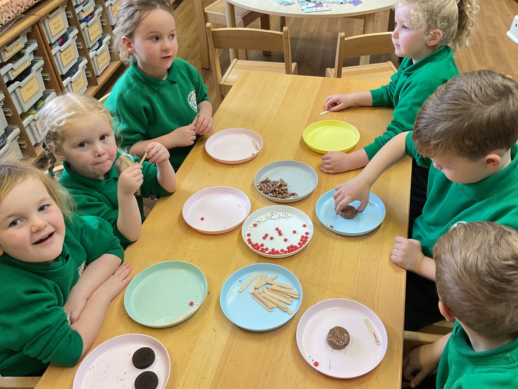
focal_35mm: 32
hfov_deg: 56.7
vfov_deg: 44.1
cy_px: 208
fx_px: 479
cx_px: 284
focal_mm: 3
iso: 64
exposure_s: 1/50
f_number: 1.8
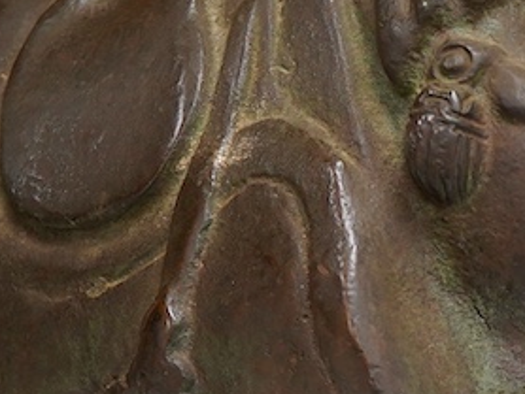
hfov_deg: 13.8
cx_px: 578
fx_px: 2125
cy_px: 517
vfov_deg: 10.4
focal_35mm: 140
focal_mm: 30
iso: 1250
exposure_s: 1/125
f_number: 7.1
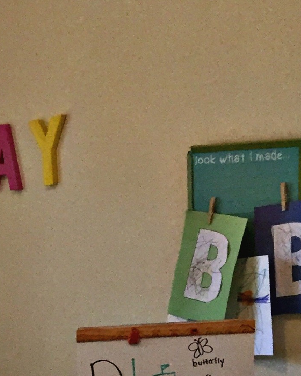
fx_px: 1169
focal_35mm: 105
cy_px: 629
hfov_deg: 13.6
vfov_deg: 16.1
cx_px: -178
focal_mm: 4.15
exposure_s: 1/30
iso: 50
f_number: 2.2
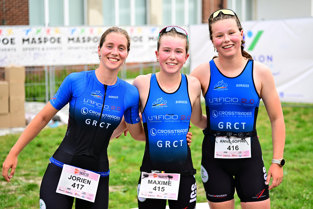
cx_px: 156
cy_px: 104
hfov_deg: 28.8
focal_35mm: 70
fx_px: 609
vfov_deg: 19.5
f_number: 2.8
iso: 160
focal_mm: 70
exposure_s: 1/800
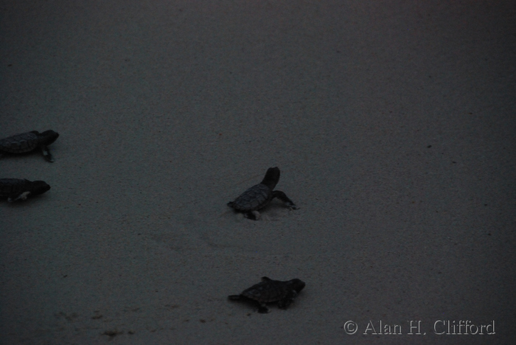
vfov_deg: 4.6
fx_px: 4303
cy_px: 172
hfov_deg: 6.9
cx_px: 258
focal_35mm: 300
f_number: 5.6
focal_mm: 200
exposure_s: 1/125
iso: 1600
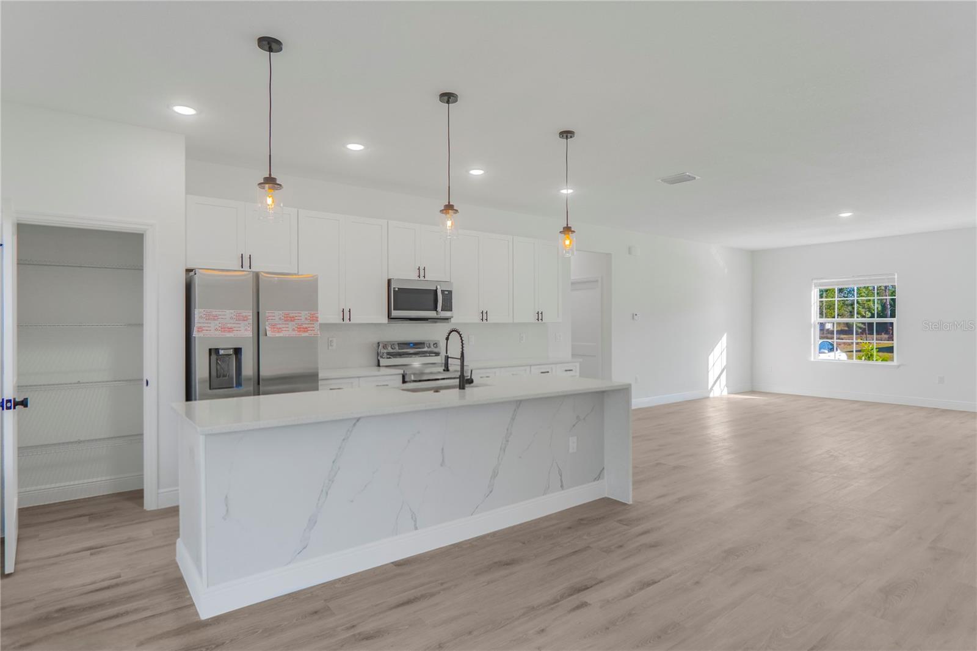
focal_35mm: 18
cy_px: 326
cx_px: 488
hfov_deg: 90.0
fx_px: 488
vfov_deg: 67.4
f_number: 2.8
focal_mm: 12
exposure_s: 1/60.2
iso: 100
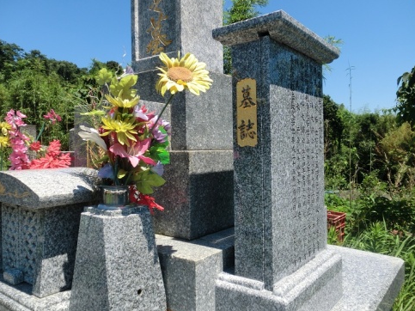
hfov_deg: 61.7
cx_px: 209
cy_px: 159
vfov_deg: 48.2
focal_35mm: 29
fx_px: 348
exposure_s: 1/160
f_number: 8.8
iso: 100
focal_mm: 5
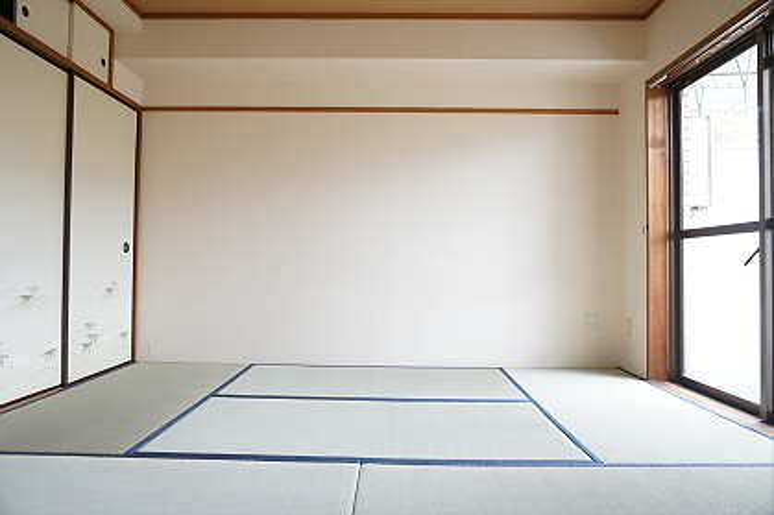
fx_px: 516
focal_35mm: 24
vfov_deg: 53.1
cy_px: 258
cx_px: 387
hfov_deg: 73.8
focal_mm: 16
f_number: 3.5
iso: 2000
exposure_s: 1/160
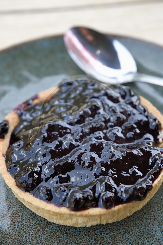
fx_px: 476
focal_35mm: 70
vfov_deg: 28.9
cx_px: 82
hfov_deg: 19.4
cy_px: 122
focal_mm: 70
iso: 200
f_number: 8
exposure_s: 1/50
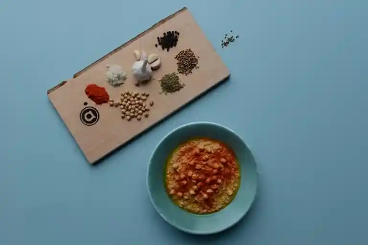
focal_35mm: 34
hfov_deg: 55.8
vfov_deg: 38.8
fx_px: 347
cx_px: 184
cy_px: 122
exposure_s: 1/100
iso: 200
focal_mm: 34
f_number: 10
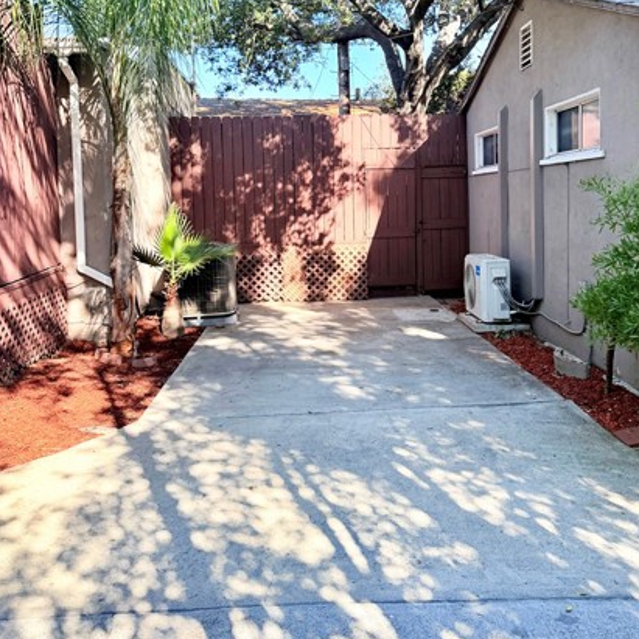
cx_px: 367
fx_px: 689
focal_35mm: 33
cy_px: 216
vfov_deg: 48.9
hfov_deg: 49.6
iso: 100
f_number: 1.78
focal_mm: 6.76
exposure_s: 1/931
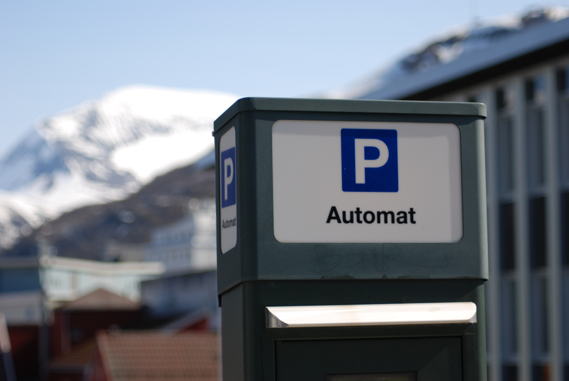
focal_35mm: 105
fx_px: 1662
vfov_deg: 13.1
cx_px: 284
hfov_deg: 19.4
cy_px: 190
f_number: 4
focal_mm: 70
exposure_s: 1/800
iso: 100
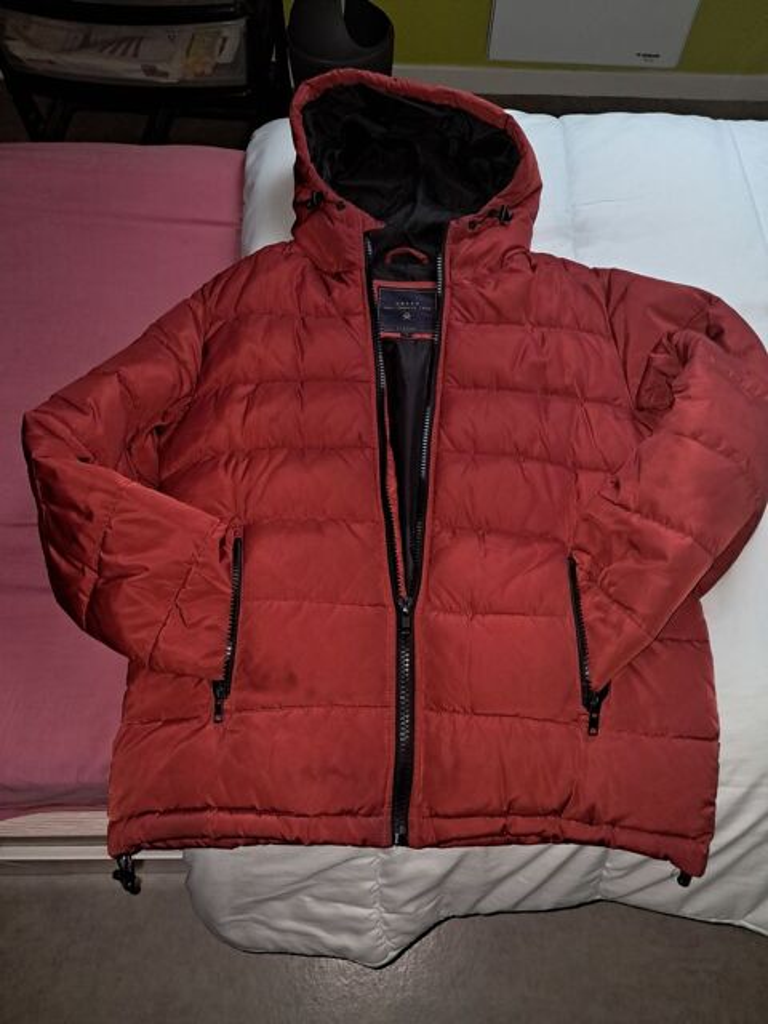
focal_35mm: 27
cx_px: 384
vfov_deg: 65.3
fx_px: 799
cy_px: 512
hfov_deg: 51.4
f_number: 1.8
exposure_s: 1/50
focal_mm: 4
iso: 160
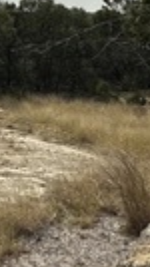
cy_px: -30
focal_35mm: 73
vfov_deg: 26.6
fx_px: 518
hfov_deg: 14.1
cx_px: -142
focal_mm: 2.22
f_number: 2.2
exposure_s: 1/7813
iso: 40
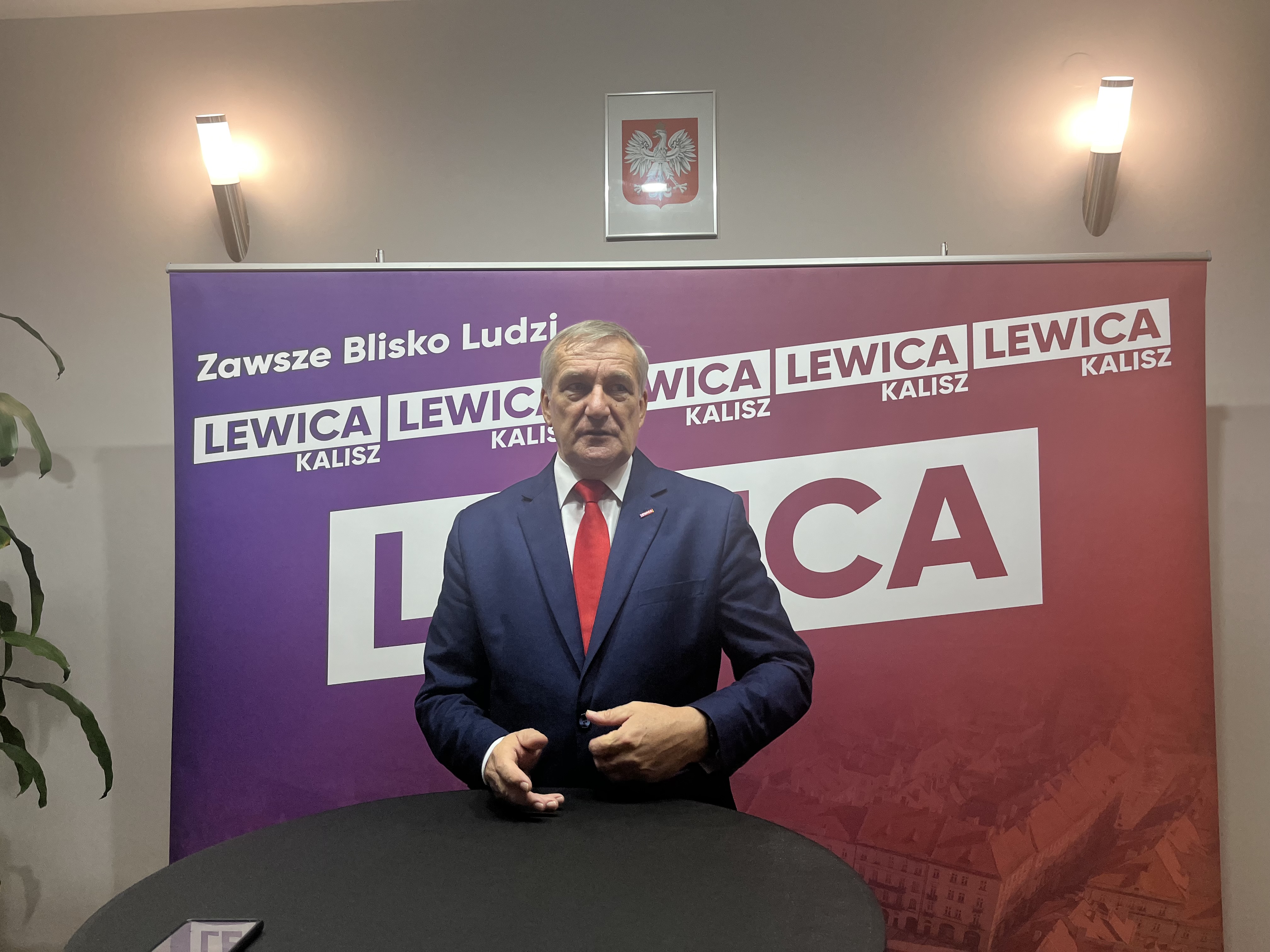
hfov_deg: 67.3
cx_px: 635
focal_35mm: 26
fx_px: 954
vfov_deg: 53.1
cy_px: 476
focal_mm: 5.1
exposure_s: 1/100
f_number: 1.6
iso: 80
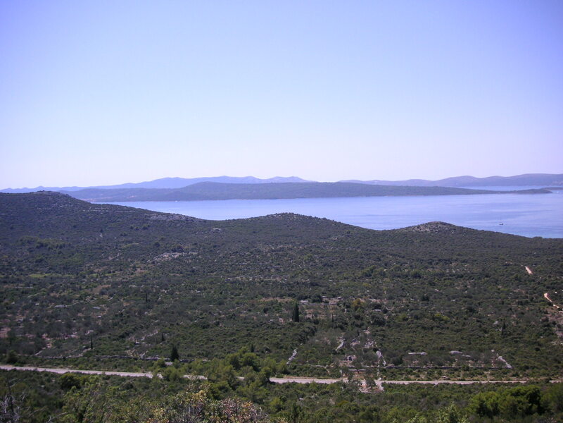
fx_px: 602
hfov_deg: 50.1
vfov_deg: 38.7
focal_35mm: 37
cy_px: 212
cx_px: 282
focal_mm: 6.1
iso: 50
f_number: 6.7
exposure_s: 1/180
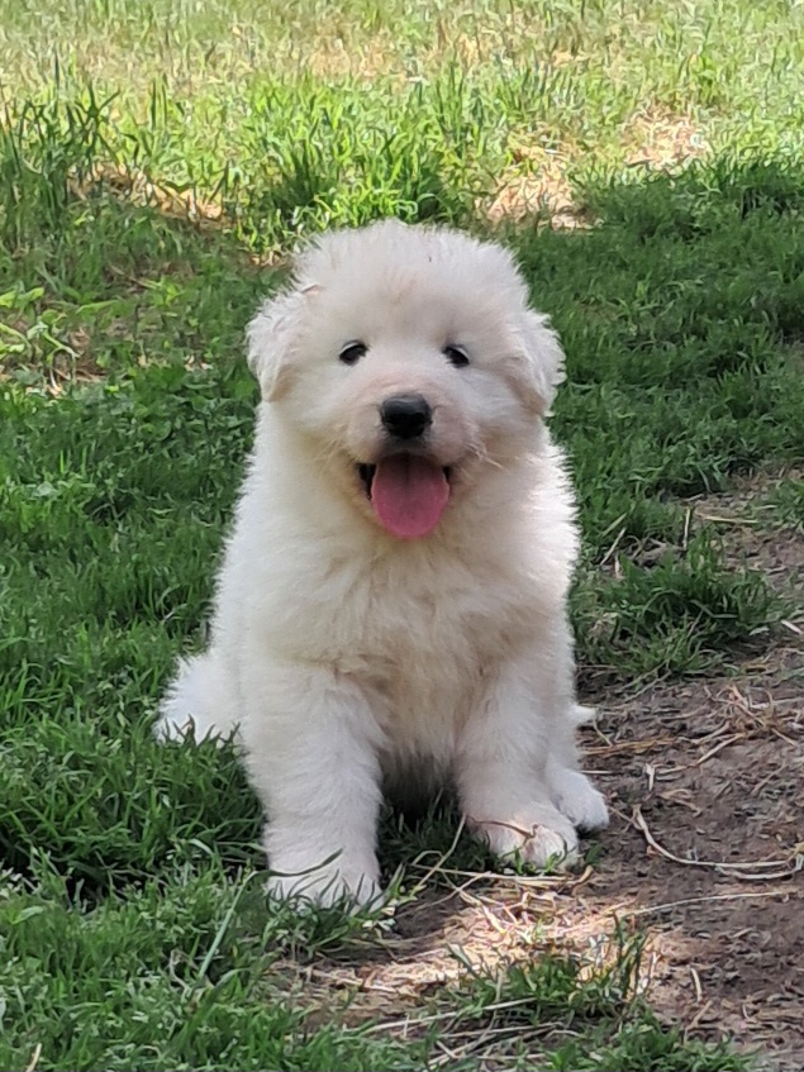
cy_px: 536
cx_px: 402
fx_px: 836
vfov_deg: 65.3
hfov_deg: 51.3
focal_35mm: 27
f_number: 1.8
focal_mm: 4
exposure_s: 1/256
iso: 50
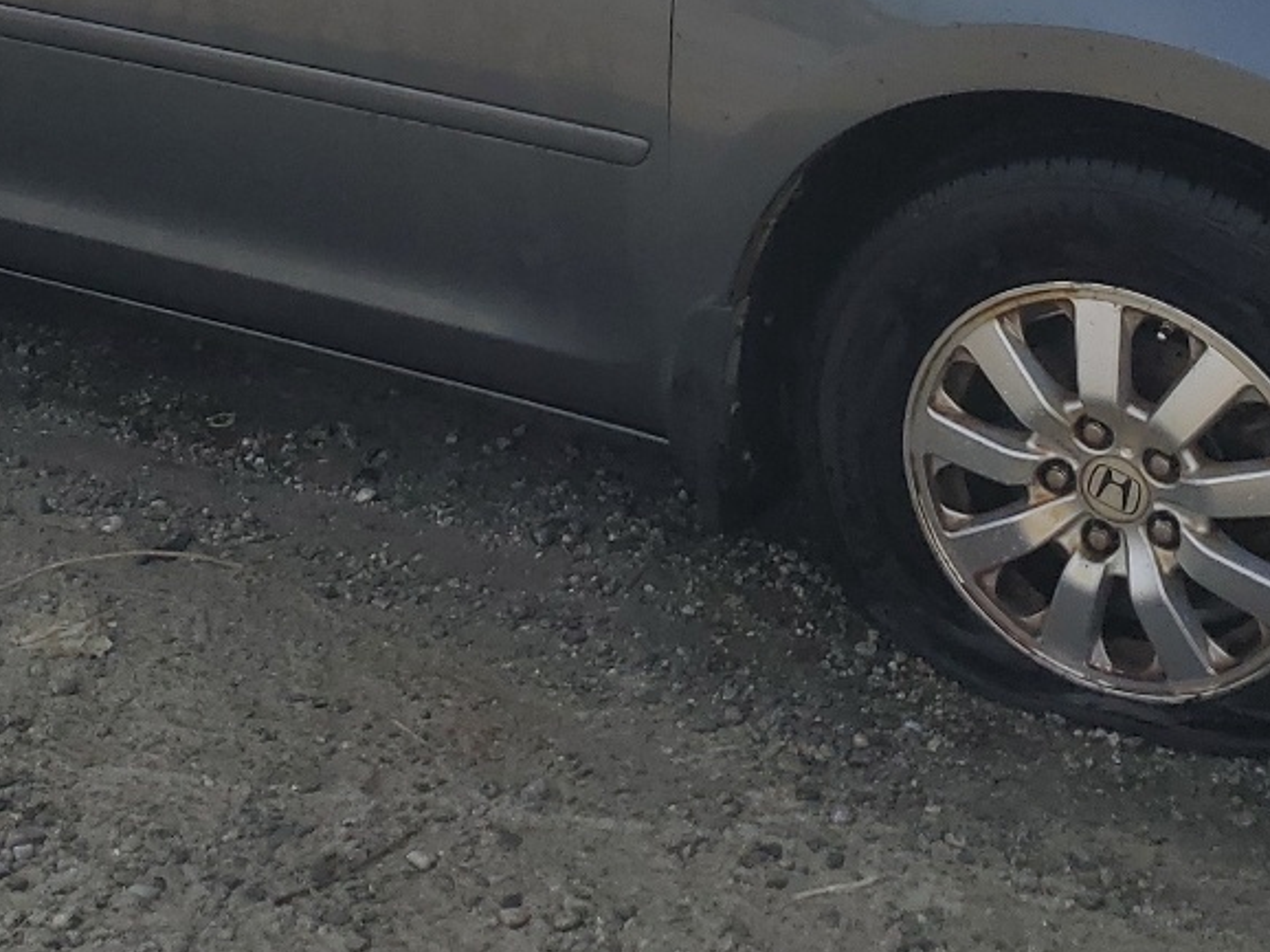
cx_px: 584
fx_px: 2640
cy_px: -29
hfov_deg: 27.0
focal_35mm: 72
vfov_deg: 19.7
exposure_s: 1/5000
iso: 50
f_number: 1.5
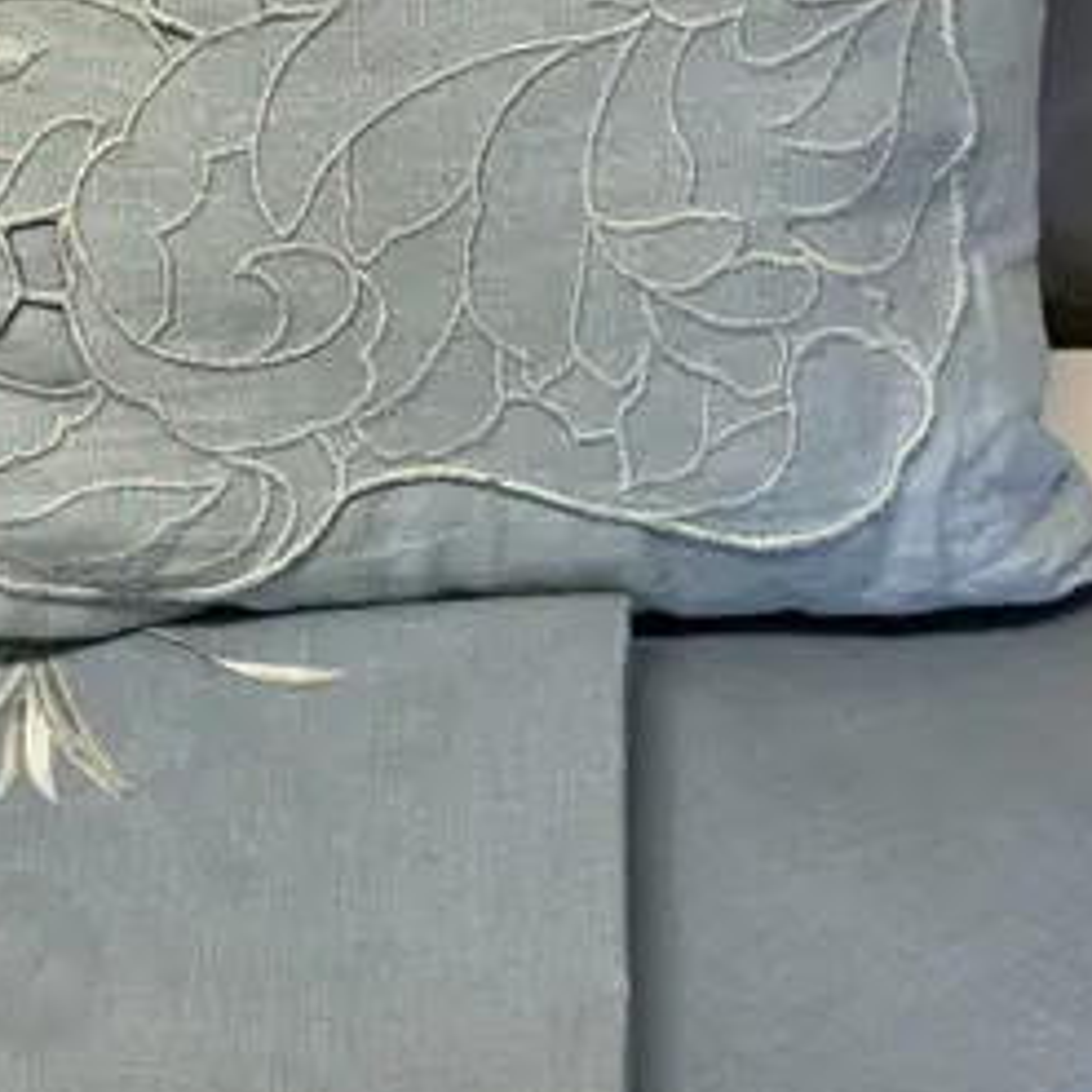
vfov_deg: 19.7
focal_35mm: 88
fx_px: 3141
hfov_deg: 19.6
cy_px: 734
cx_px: 332
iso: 100
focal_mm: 6.86
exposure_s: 1/100
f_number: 1.78
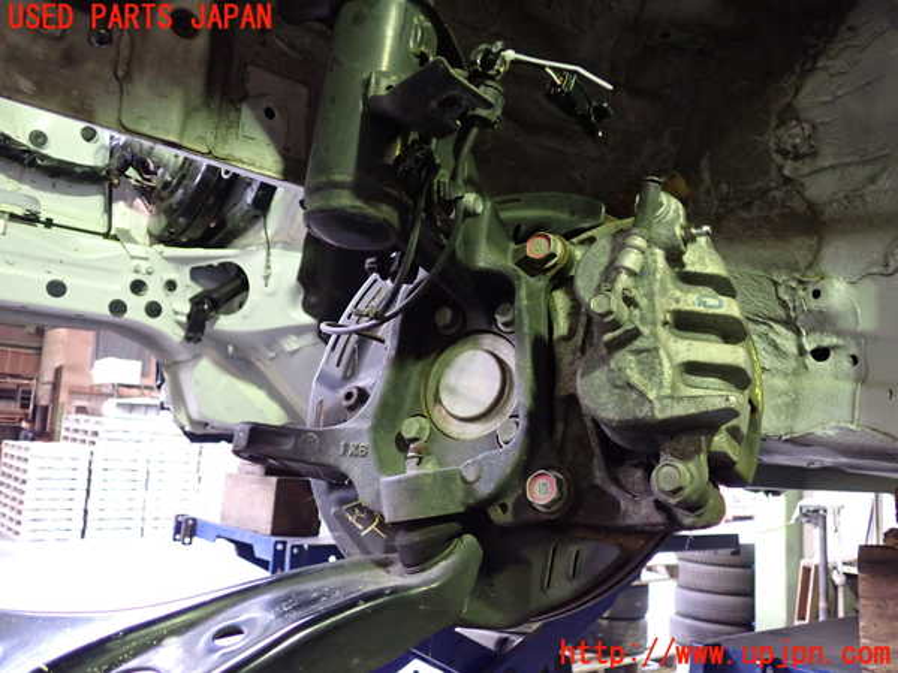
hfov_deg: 60.0
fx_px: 778
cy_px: 336
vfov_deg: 46.8
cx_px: 449
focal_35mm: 30
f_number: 2.3
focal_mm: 5.4
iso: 800
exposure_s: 1/25
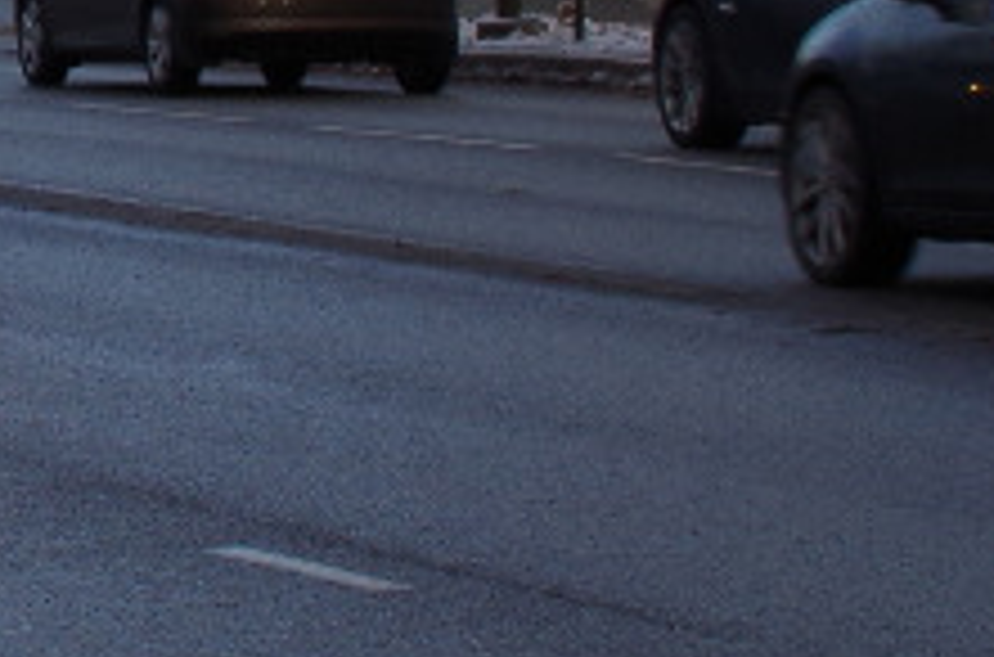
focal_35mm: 310
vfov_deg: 4.4
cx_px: -670
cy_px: -418
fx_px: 8535
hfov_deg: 6.5
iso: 250
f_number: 11
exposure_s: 1/125
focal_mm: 28
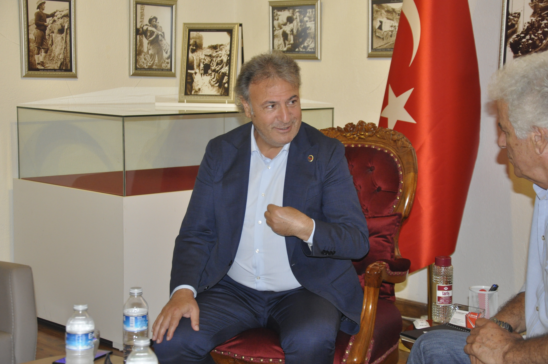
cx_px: 274
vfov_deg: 18.9
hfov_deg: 28.1
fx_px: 1095
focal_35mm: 72
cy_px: 182
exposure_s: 1/60
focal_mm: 48
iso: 1250
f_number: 4.8
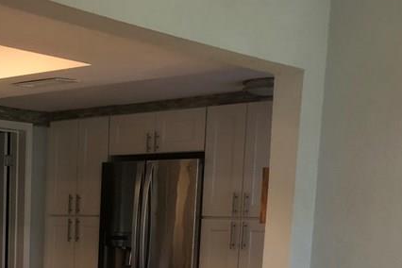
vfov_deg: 18.3
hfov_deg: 26.9
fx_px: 782
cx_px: -22
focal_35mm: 70
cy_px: 332
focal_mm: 3.99
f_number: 1.8
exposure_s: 1/17
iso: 40
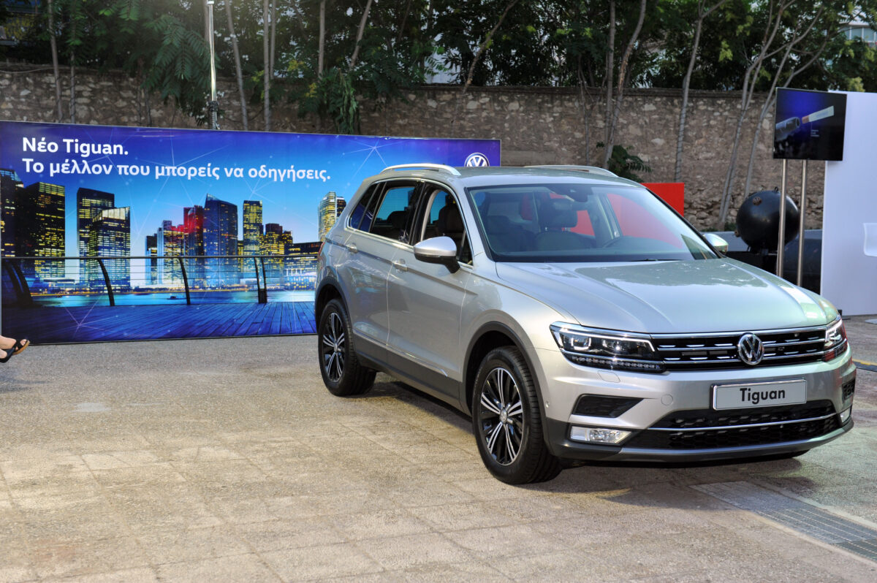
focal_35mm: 48
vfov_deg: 28.0
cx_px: 438
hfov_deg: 41.1
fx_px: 1168
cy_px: 292
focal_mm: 48
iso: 1250
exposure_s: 1/100
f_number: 5.6
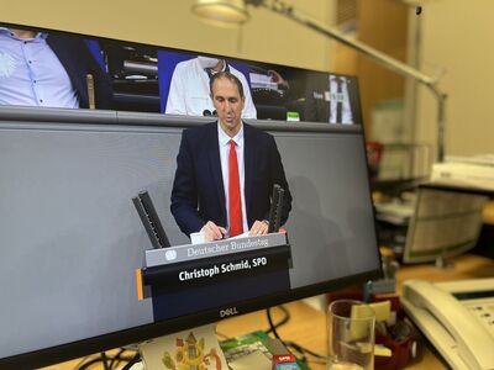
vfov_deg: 53.1
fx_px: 371
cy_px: 185
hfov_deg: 67.3
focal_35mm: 26
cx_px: 247
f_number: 1.5
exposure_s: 1/50
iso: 80
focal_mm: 5.7
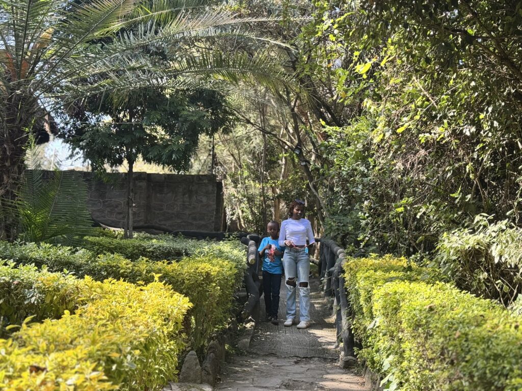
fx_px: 724
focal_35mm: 48
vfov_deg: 30.3
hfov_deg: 39.7
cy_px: 196
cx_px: 261
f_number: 1.78
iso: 64
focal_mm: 6.76
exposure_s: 1/307
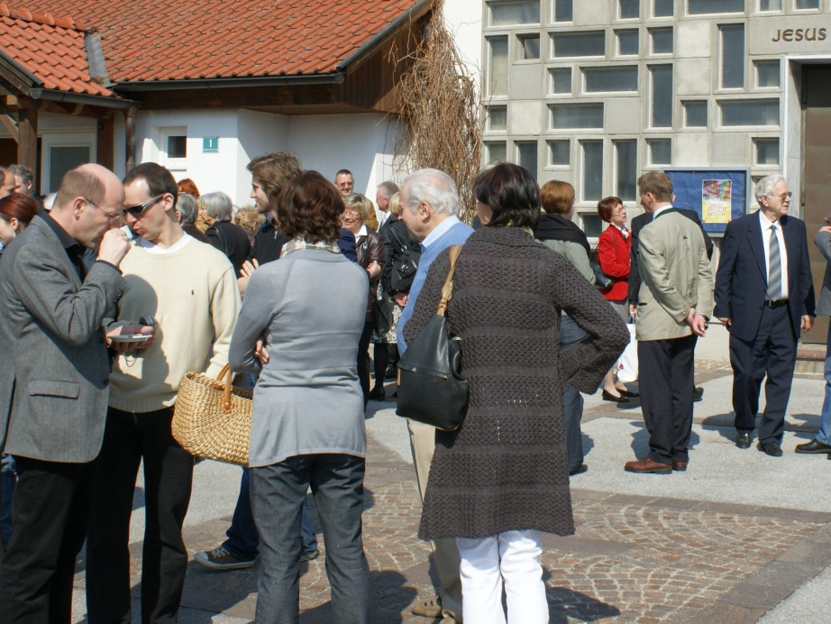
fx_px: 1465
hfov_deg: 31.5
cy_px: 225
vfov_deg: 24.0
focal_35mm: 61
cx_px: 526
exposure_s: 1/200
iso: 100
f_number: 10
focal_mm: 26
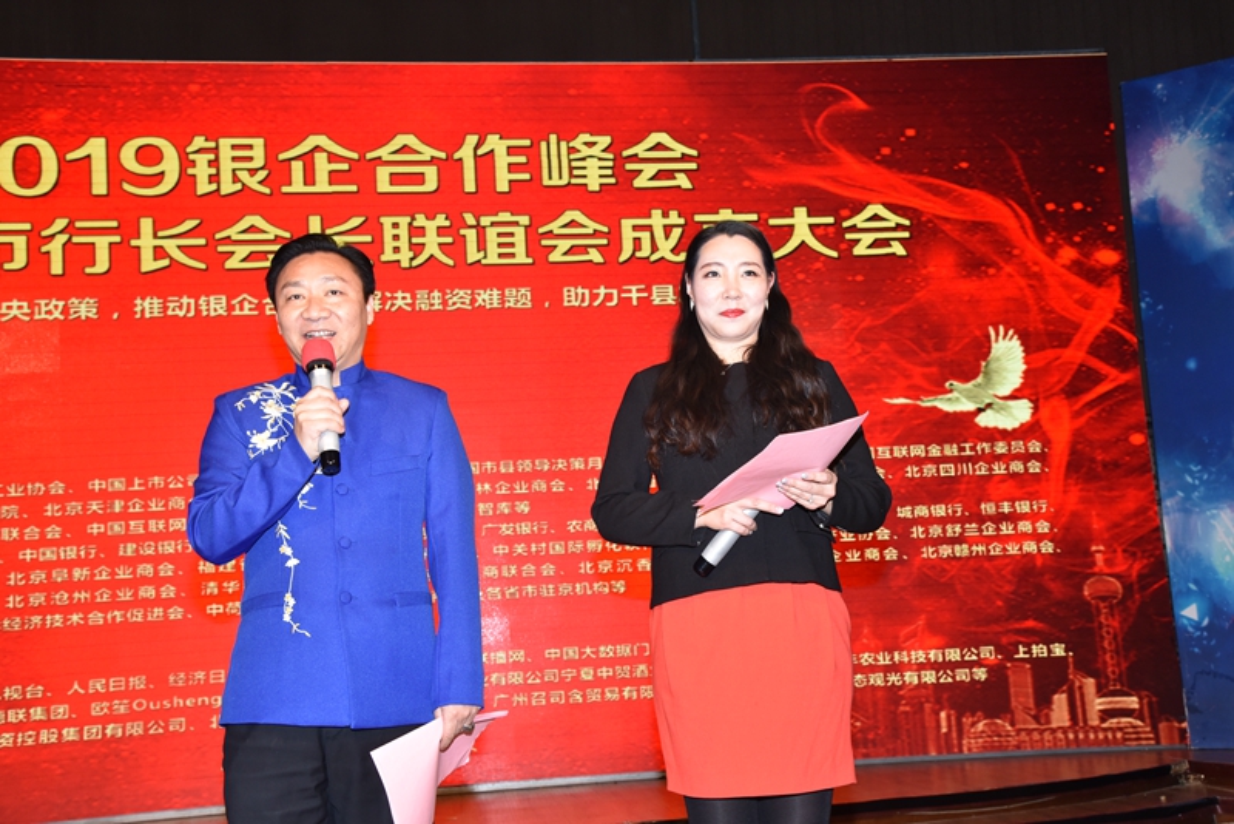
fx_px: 1509
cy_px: 412
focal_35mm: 44
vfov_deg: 30.5
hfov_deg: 44.5
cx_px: 617
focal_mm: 44
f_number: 9
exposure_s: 1/100
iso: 2000
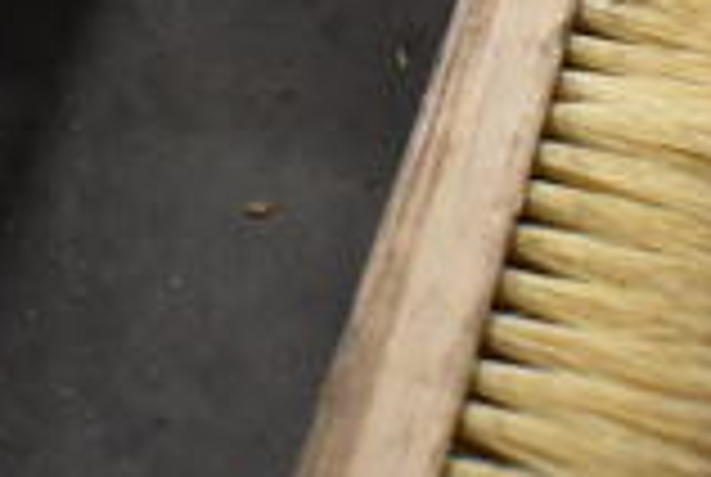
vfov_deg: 12.3
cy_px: -320
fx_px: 2058
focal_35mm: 104
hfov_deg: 19.4
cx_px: 162
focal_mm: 18
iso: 4500
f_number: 3.5
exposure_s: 1/125
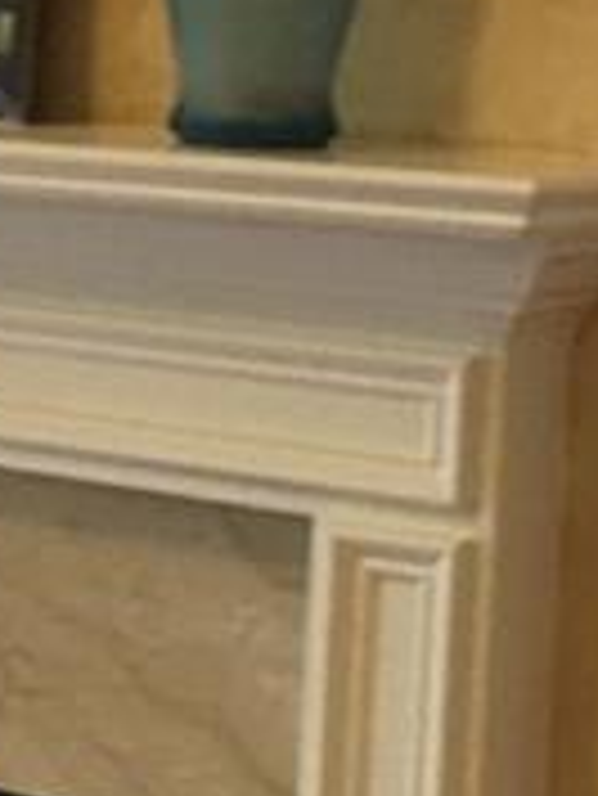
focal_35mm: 126
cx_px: -67
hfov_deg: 11.6
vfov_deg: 15.6
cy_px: 454
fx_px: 2899
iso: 160
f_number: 2.2
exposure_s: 1/30
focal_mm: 4.15
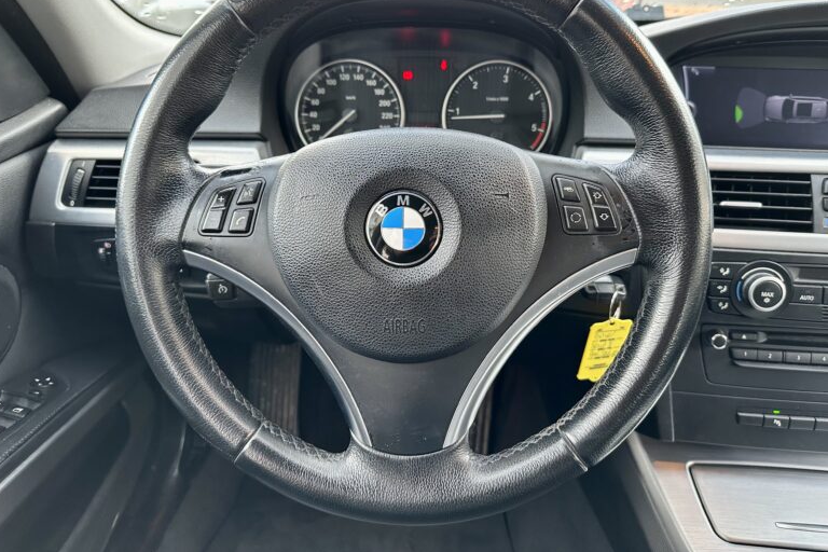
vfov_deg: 49.4
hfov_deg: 69.4
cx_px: 418
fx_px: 598
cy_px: 232
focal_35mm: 26
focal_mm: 6.86
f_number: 1.78
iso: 250
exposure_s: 1/60
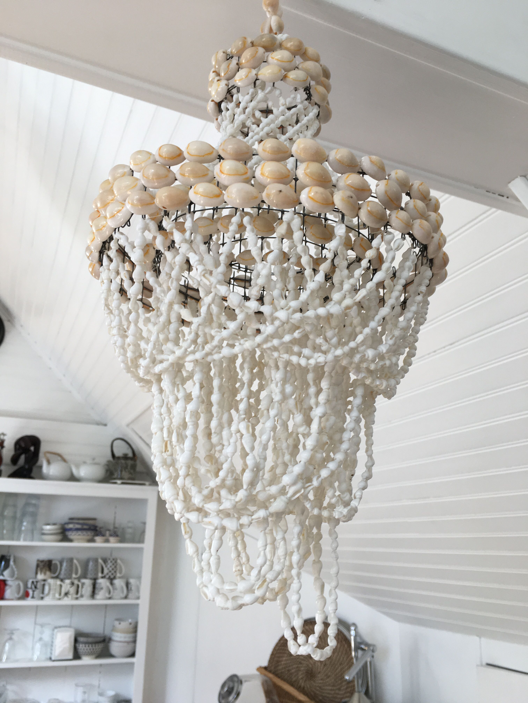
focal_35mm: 29
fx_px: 590
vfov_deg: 61.7
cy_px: 352
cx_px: 264
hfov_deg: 48.2
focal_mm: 4.15
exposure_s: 1/100
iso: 32
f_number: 2.2
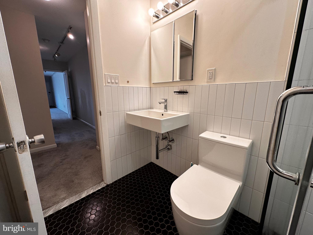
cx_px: 156
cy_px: 118
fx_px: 127
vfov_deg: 85.7
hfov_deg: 102.1
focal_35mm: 14
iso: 100
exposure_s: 1/120
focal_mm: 2.22
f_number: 2.2
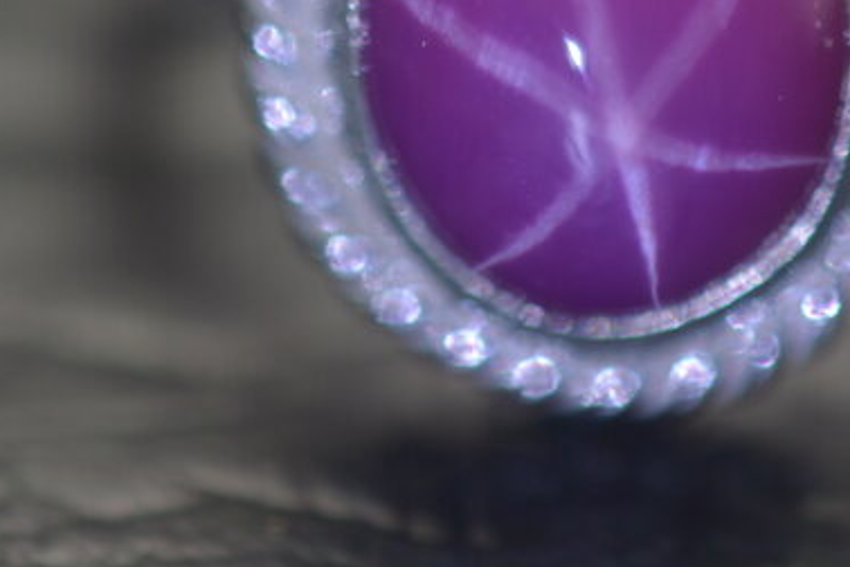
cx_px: 636
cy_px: -7
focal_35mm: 324
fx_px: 7656
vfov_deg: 4.2
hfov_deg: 6.4
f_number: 4
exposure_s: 1/125
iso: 100
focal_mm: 85
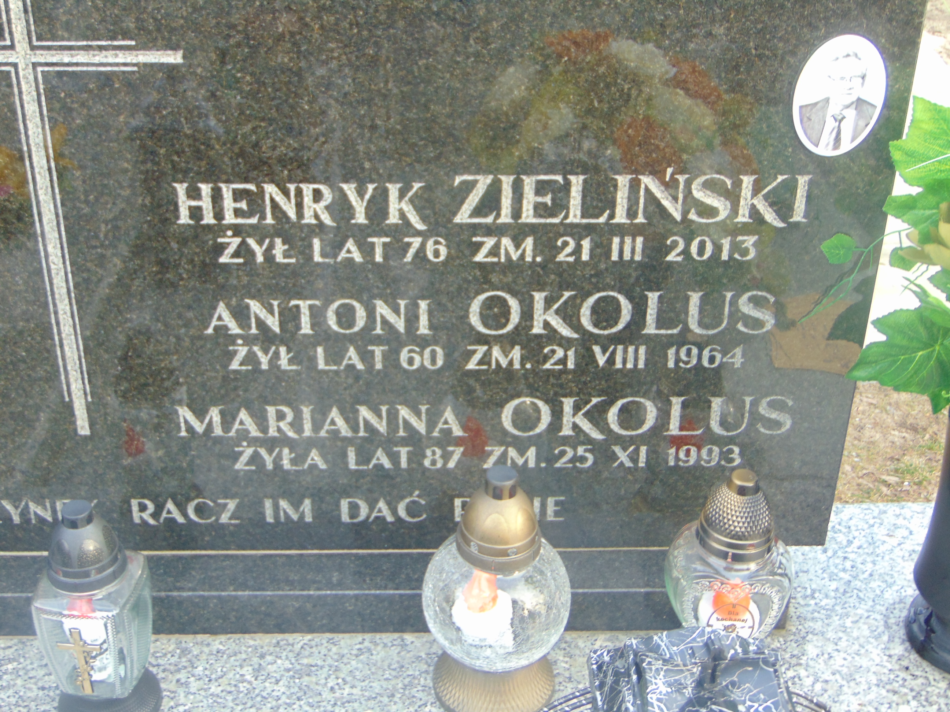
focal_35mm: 50
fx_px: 1372
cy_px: 356
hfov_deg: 38.2
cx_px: 475
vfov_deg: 29.1
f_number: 3.5
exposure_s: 1/30
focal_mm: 9
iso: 80
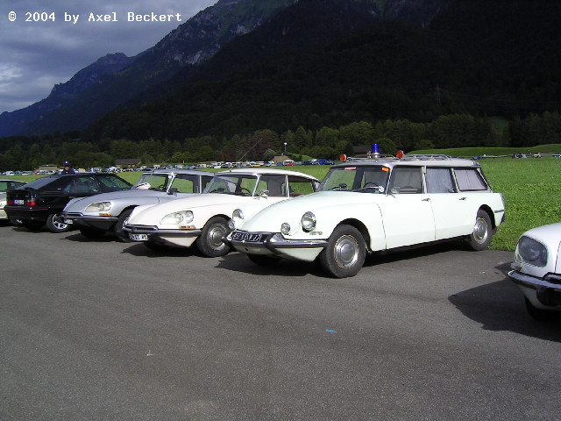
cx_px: 280
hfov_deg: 51.4
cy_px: 210
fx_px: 583
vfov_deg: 39.7
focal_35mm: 36
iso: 50
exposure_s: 1/741
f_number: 4.8
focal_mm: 5.6
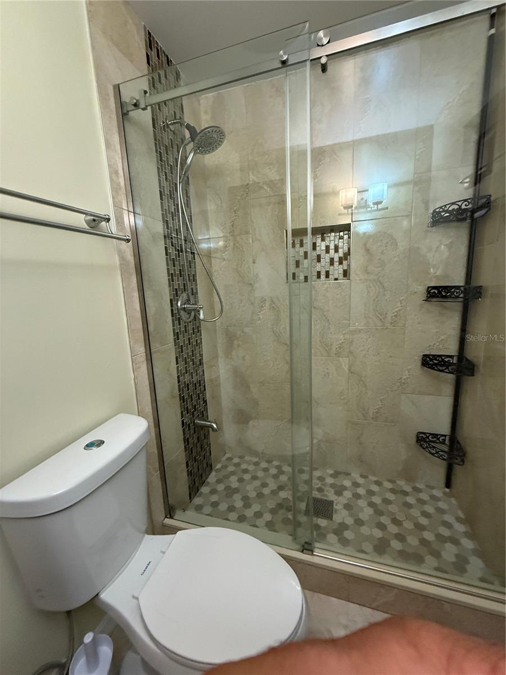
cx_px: 253
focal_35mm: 14
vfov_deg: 102.1
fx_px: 273
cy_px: 338
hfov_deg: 85.7
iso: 800
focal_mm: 2.22
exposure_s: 1/120
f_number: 2.2
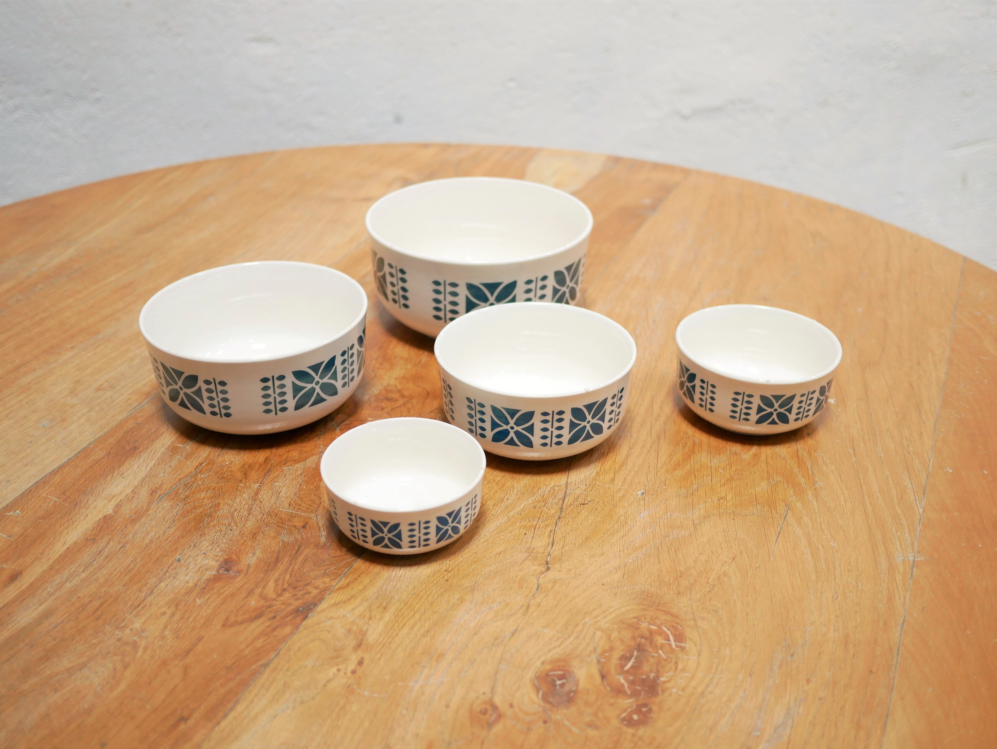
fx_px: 1153
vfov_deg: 36.0
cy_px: 374
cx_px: 498
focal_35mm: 40
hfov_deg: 46.8
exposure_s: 1/60
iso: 640
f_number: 1.7
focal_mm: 20
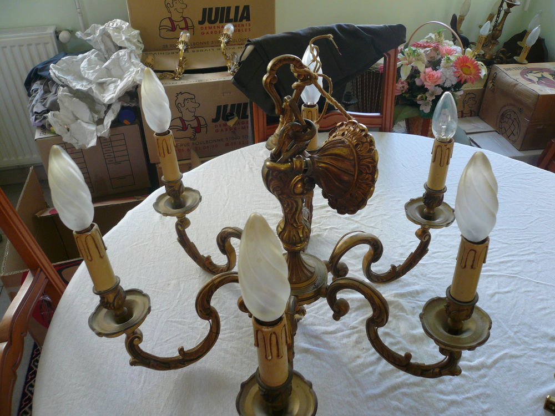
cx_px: 278
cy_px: 208
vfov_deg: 49.7
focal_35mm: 28
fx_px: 449
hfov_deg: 63.4
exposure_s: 1/20
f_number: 2.8
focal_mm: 4.6
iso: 100
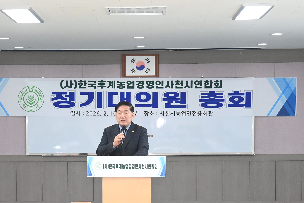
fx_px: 971
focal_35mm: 115
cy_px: 199
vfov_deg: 11.8
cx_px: 121
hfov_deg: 17.8
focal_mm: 50
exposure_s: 1/250
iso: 3200
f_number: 6.3
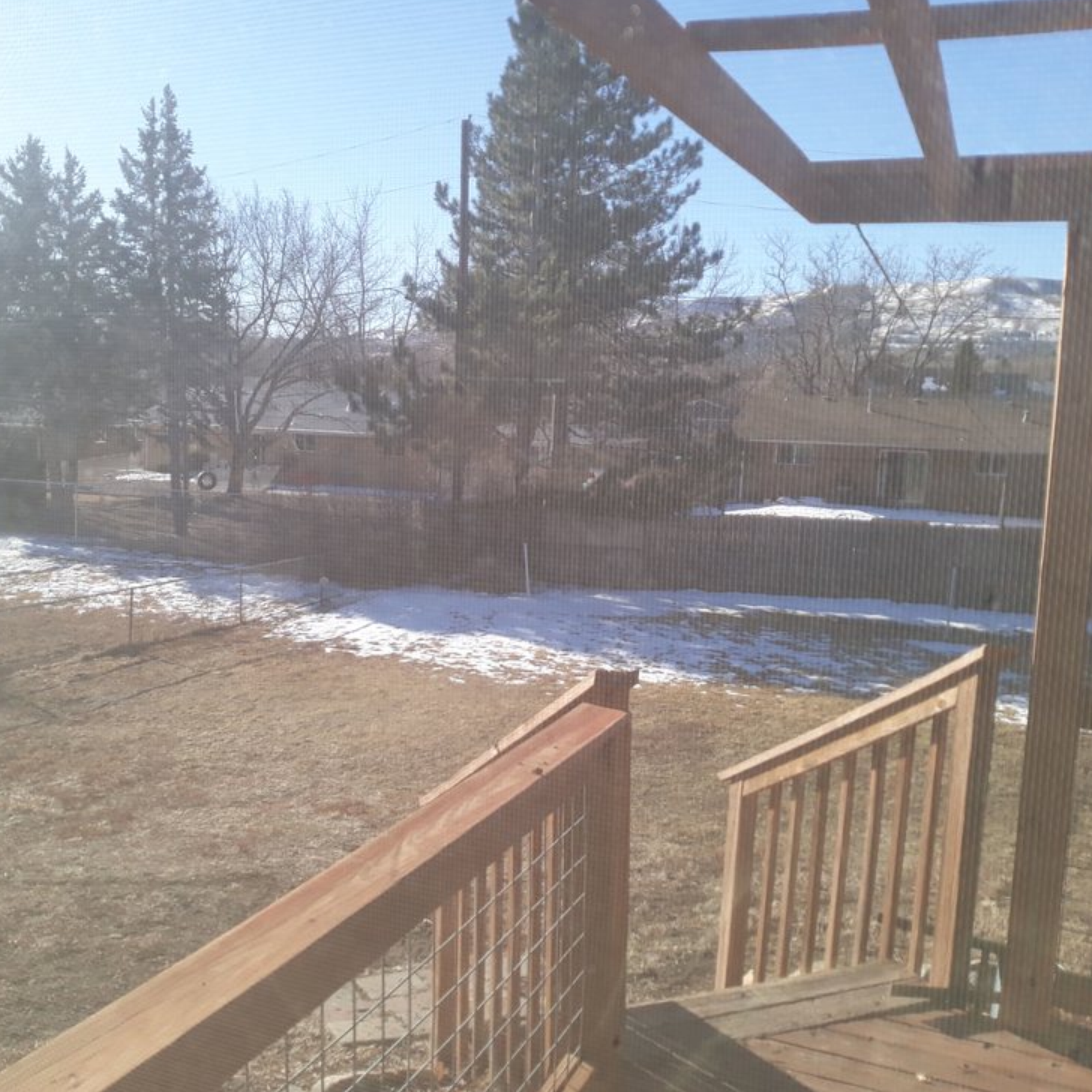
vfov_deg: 48.4
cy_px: 531
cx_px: 468
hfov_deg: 48.3
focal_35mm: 34
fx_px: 1213
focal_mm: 3.7
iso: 40
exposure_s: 1/784
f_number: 1.7
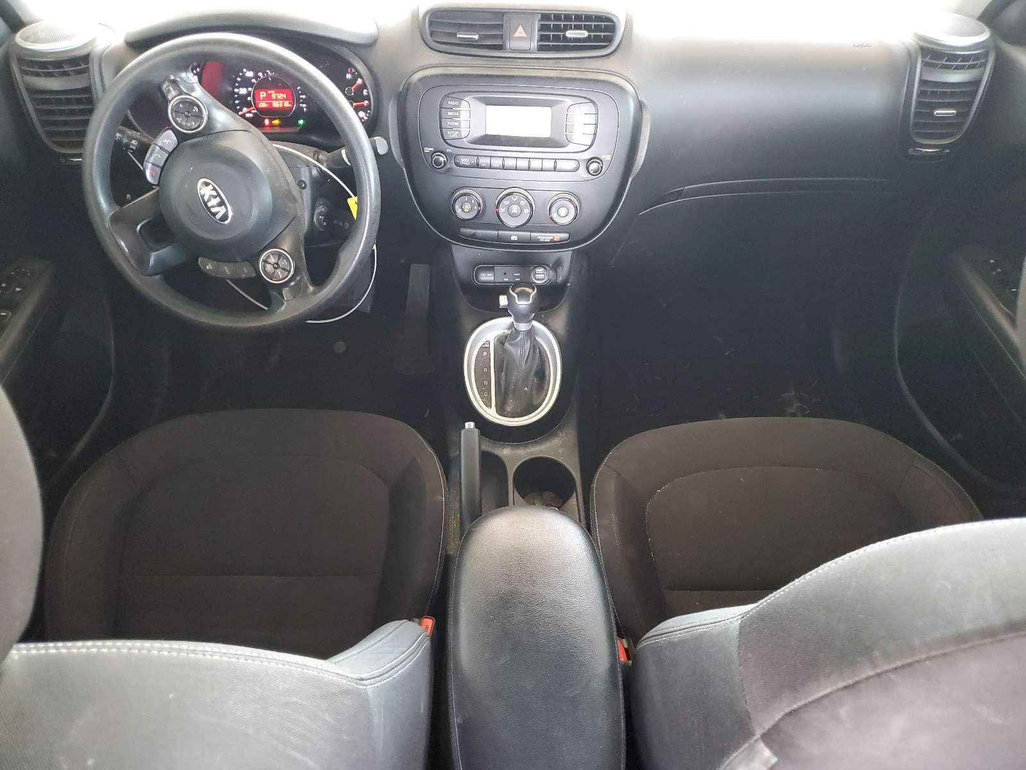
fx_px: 771
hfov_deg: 67.3
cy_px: 385
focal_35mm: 26
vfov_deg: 53.1
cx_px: 513
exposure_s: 1/30
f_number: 1.5
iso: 324
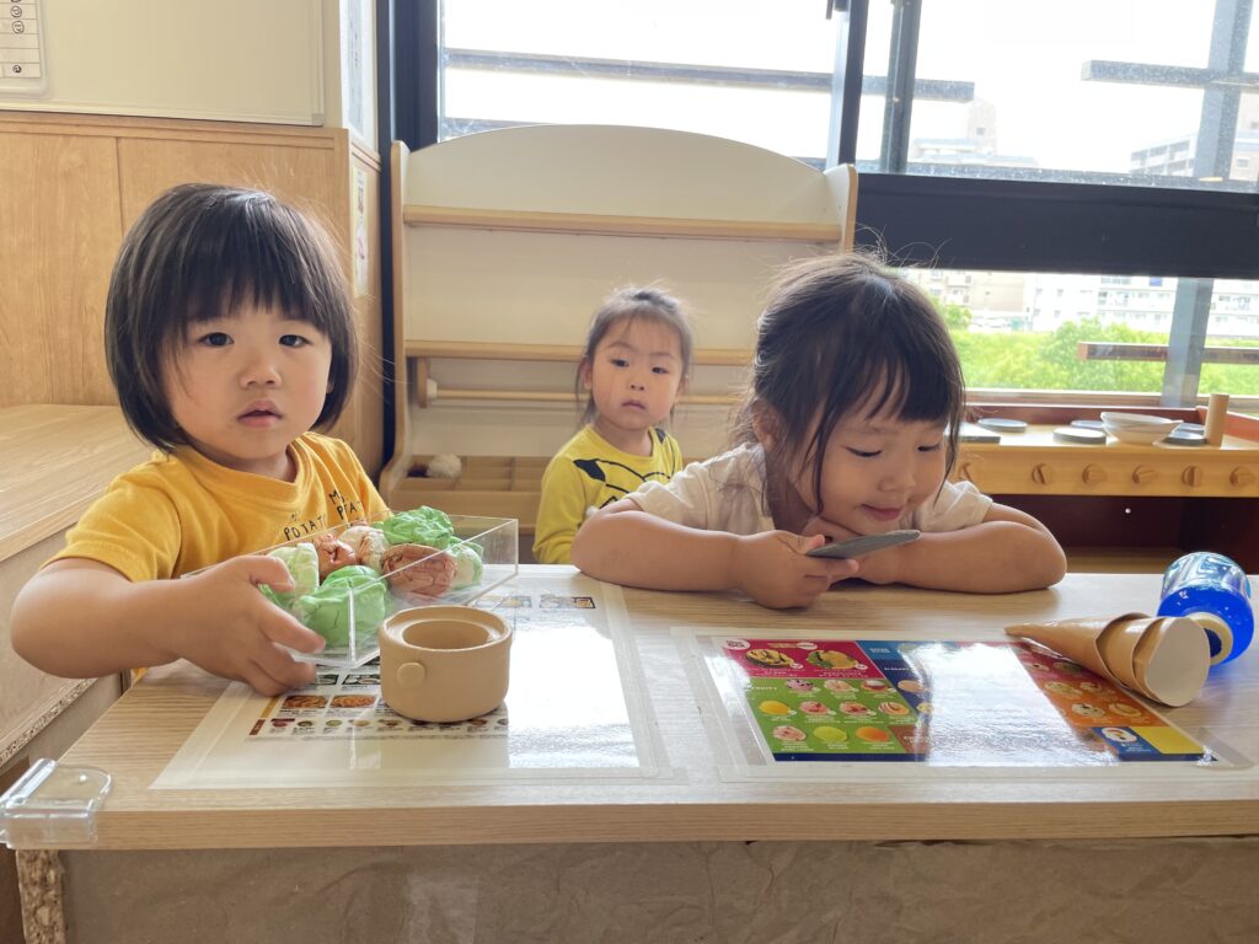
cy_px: 472
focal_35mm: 26
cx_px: 630
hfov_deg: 67.3
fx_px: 946
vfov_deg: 53.1
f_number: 1.6
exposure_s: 1/121
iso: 64
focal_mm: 4.2
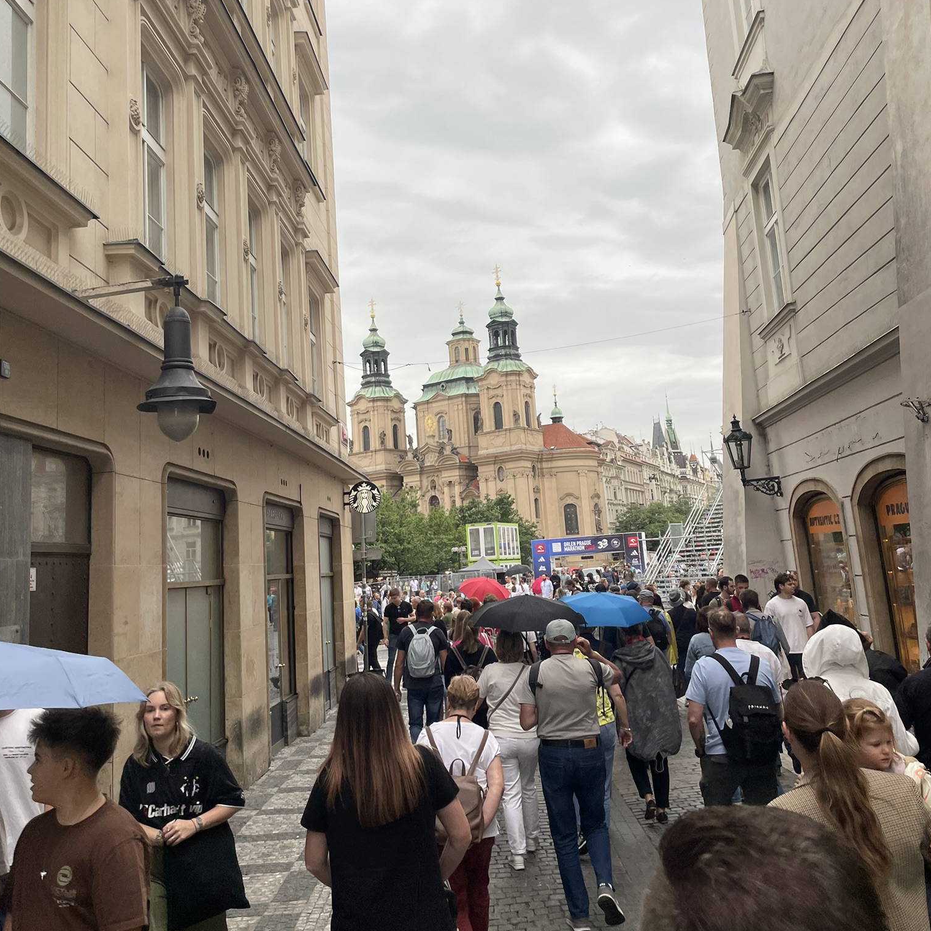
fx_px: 943
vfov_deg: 52.2
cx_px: 464
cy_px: 376
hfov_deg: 52.5
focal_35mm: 31
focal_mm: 4.2
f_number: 1.6
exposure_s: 1/310
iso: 32
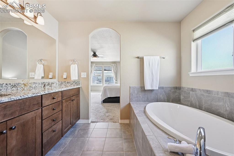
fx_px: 91
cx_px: 117
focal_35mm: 14
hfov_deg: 104.3
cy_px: 78
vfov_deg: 81.2
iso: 400
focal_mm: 14
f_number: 11
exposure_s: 1/6
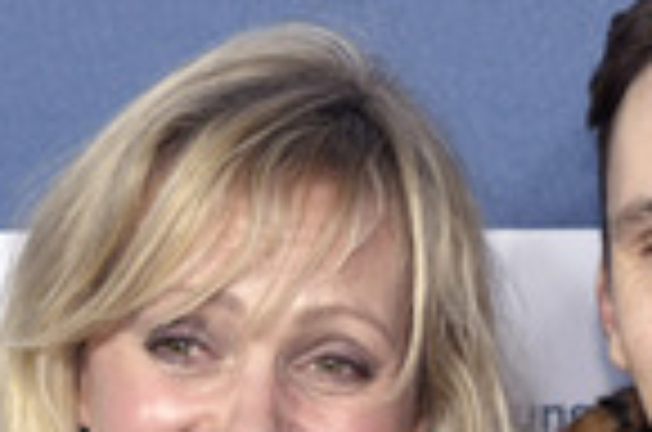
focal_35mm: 218
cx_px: 551
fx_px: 3940
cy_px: 526
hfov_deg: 9.4
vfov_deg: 6.2
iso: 800
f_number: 4
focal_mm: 70
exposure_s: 1/400
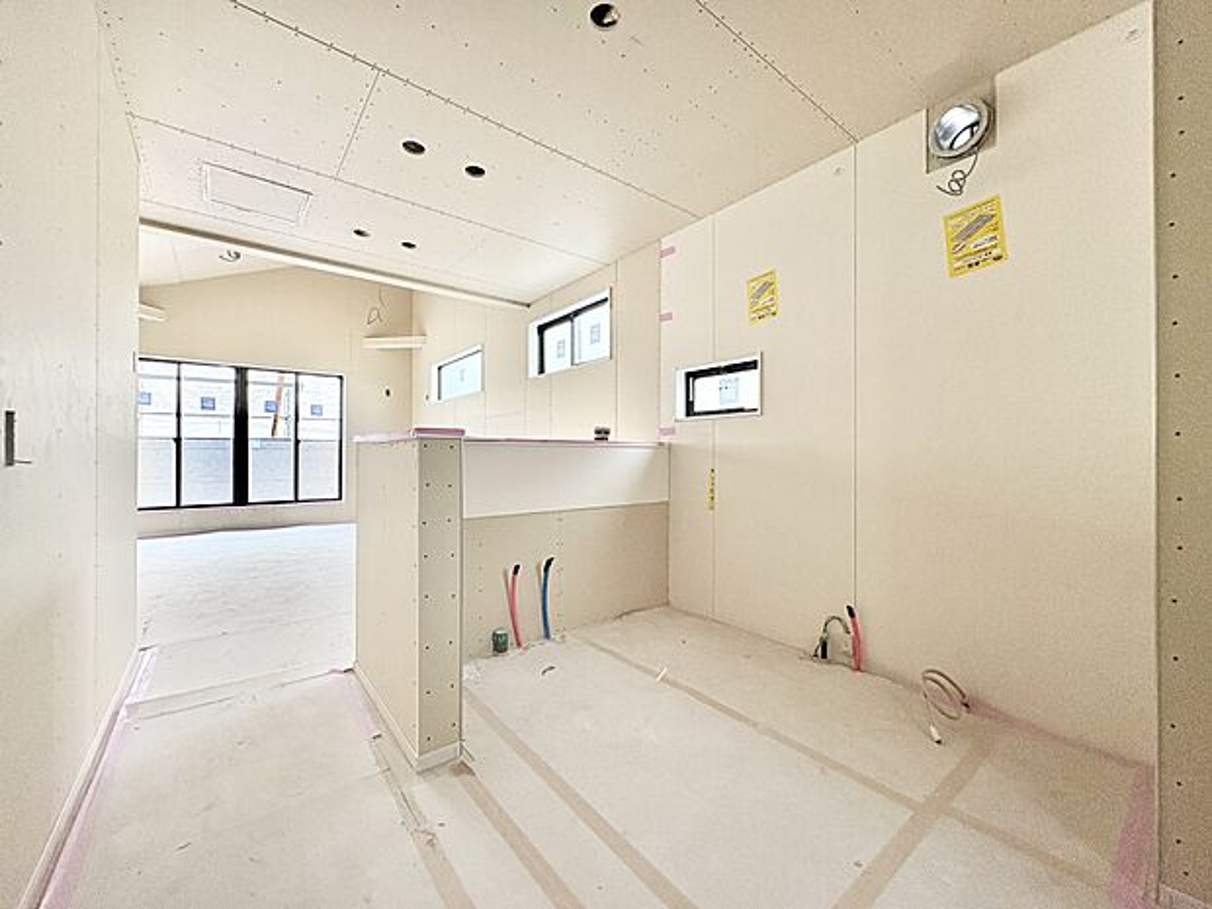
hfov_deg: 102.1
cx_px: 606
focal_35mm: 14
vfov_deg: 85.7
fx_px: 490
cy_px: 454
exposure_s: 1/60
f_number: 2.2
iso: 320
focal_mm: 2.22
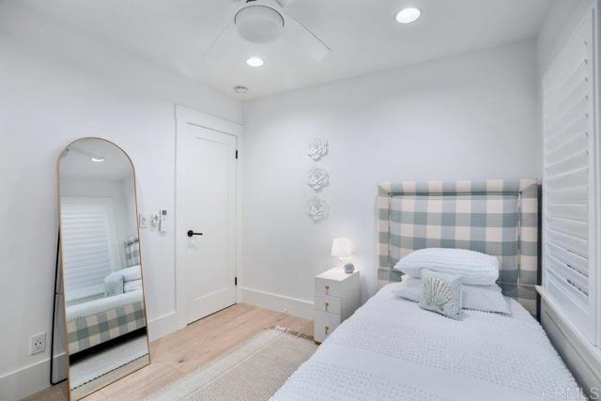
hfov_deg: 96.7
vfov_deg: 73.8
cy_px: 200
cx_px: 300
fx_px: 267
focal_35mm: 16
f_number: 5.6
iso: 100
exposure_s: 1/3
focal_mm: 16
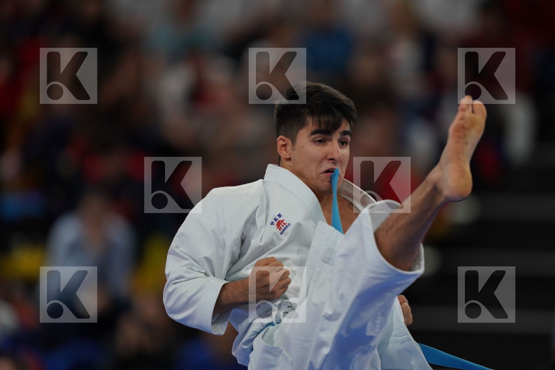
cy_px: 185
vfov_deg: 3.4
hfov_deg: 5.2
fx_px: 6166
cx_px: 278
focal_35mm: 400
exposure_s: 1/500
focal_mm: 400
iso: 800
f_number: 2.8
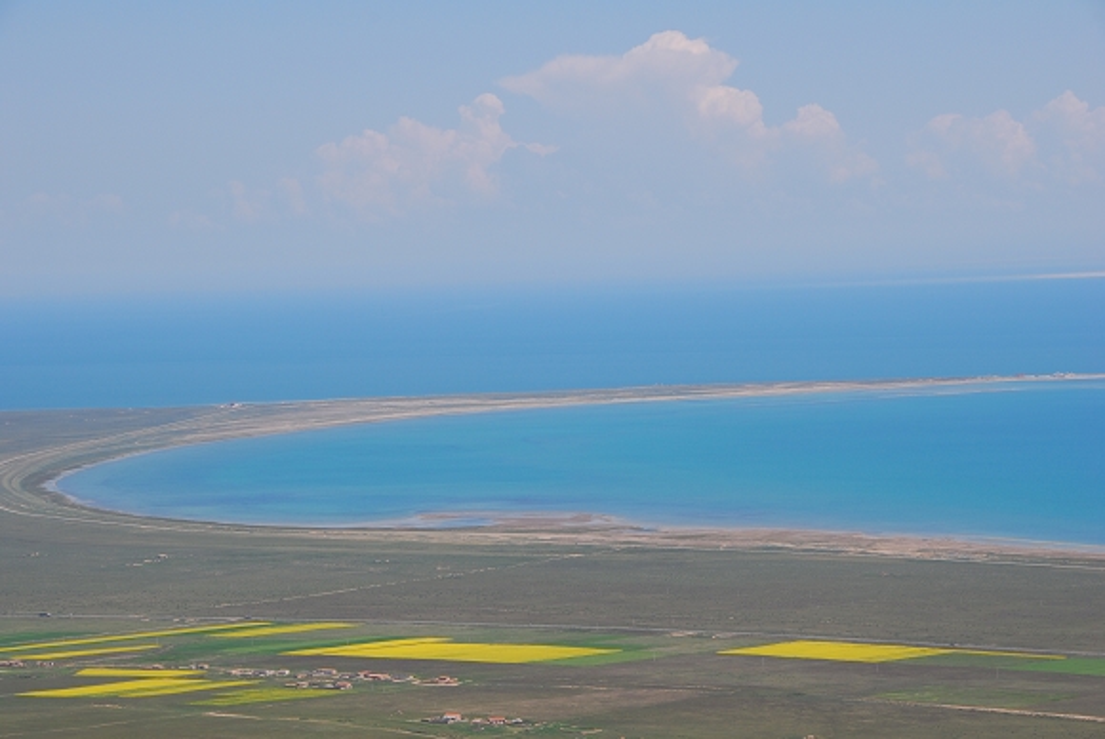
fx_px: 3457
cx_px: 552
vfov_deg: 12.2
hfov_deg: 18.2
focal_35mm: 112
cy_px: 370
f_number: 13
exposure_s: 1/160
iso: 100
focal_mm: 75
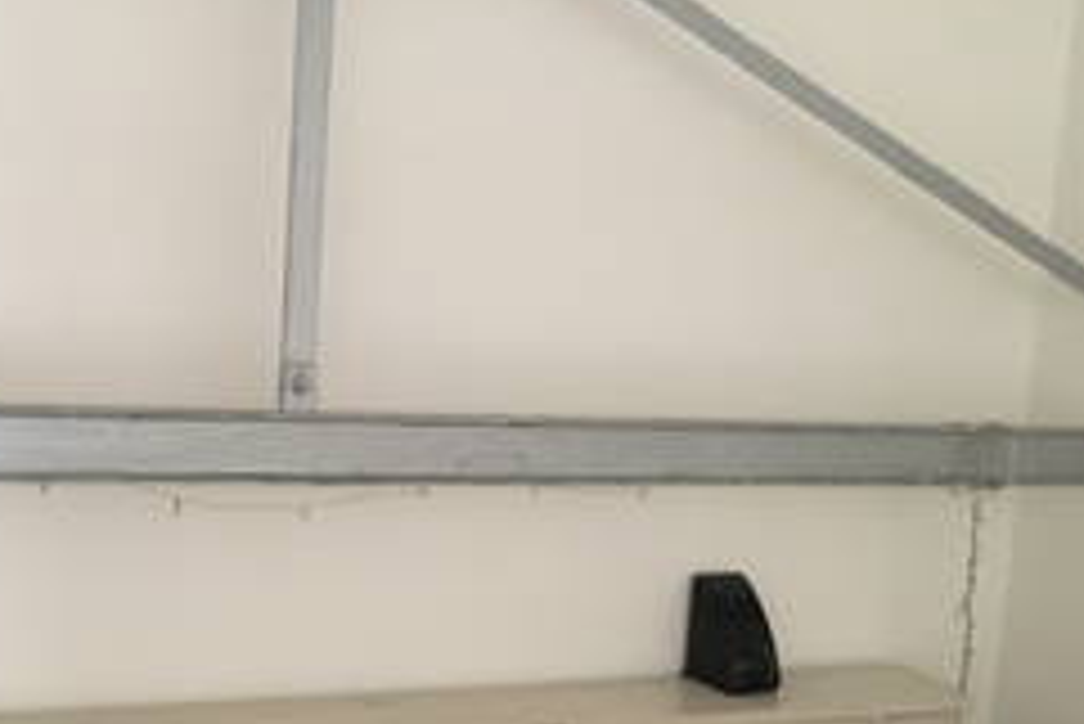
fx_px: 1356
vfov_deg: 29.8
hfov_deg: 43.1
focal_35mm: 45
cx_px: 382
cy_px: 445
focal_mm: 4.15
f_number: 2.2
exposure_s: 1/17
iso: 250
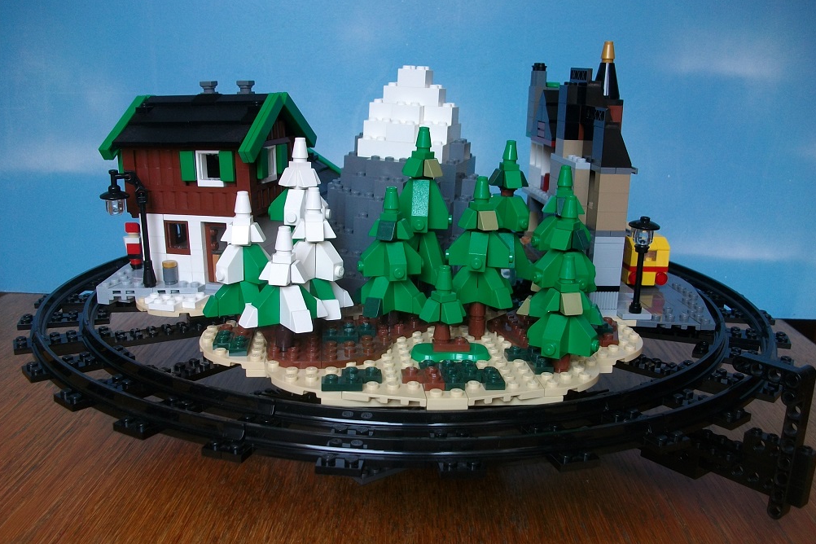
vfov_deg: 38.9
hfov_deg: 55.8
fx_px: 771
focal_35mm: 34
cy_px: 293
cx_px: 415
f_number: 2.9
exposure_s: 1/92.4
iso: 80
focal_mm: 5.7
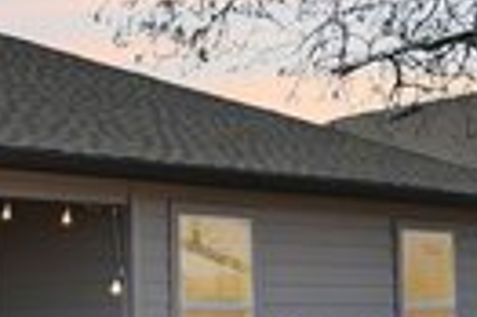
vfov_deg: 16.4
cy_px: 97
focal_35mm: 83
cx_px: -106
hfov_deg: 22.5
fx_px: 1098
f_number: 8
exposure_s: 1/320
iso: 400
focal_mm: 17
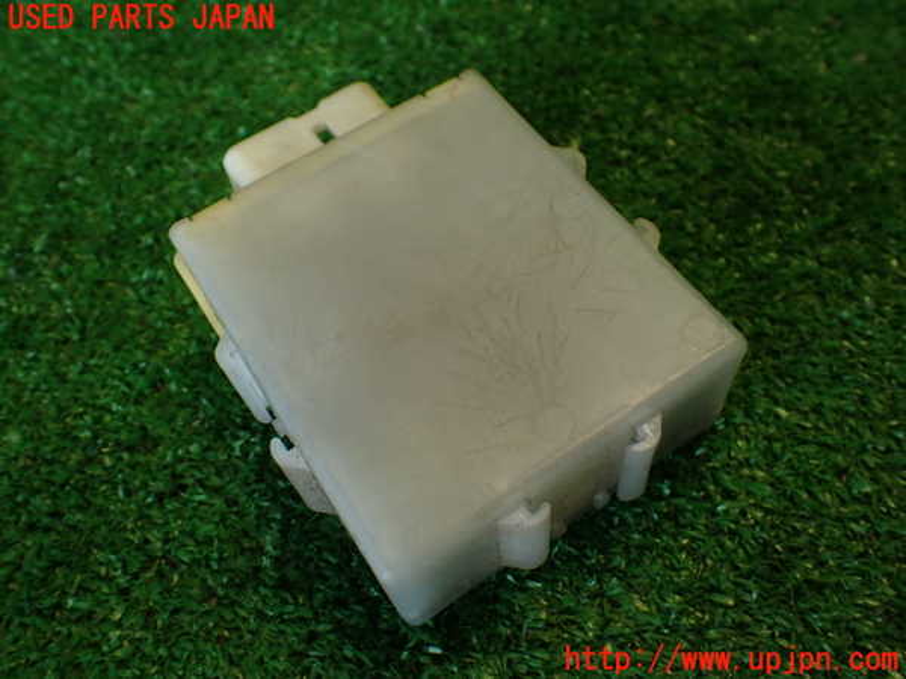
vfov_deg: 44.2
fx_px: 838
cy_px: 340
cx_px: 453
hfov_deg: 56.8
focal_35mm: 32
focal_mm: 5.79
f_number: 2.4
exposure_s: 1/60
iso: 160
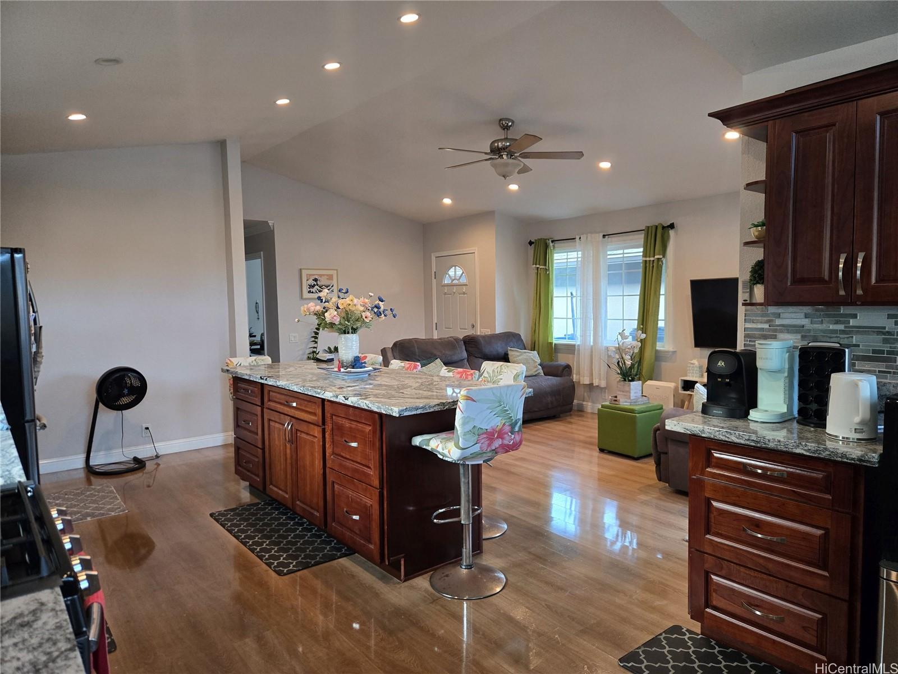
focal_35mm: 23
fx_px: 597
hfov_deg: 73.9
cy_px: 337
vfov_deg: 58.9
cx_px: 449
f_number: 1.8
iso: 400
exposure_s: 1/120
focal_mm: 5.4
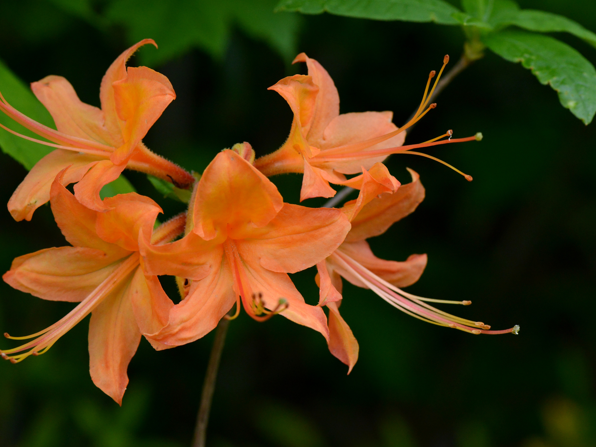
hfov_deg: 15.3
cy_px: 216
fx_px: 2221
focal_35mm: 129
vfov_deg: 11.5
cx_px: 225
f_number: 11
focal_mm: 105
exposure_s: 1/800
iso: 1000
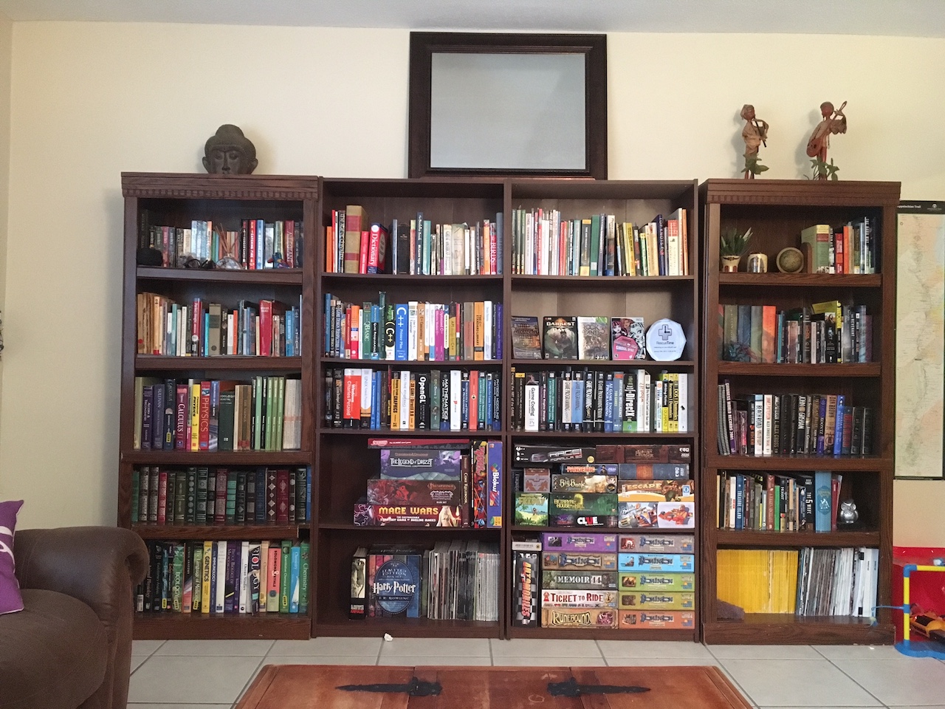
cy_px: 354
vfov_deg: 48.2
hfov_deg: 61.7
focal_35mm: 29
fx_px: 792
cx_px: 472
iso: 320
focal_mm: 4.15
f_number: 2.2
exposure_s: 1/15
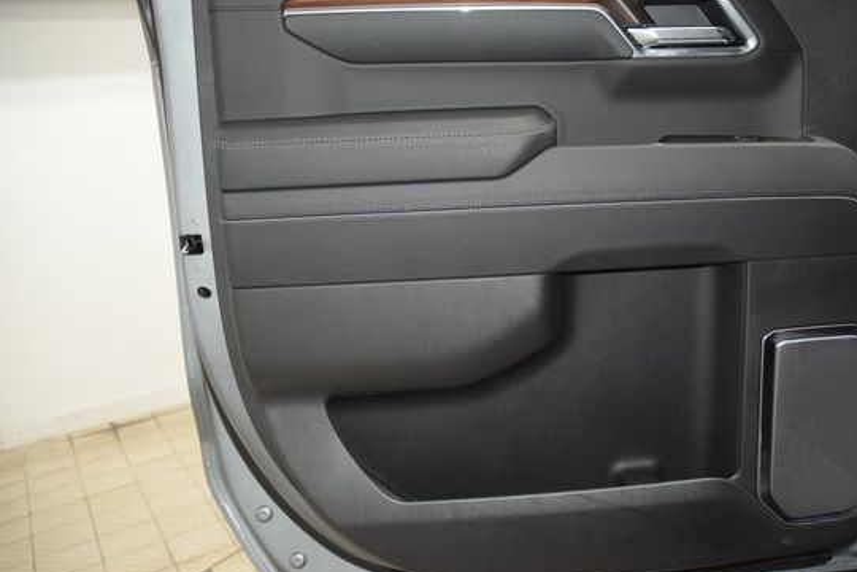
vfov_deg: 41.1
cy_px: 260
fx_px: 762
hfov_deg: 58.3
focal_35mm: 32
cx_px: 506
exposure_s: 1/125
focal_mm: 18
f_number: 3.5
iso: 2800
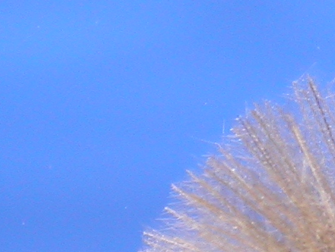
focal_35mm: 631
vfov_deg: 2.4
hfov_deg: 3.1
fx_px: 6108
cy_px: 53
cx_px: 648
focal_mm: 26.4
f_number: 5.1
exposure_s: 1/50.2
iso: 100
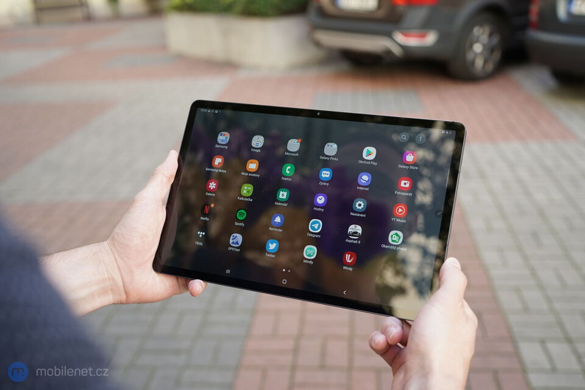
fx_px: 666
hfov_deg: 47.4
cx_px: 292
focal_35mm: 41
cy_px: 195
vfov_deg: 32.6
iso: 200
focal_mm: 41
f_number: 4
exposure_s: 1/160
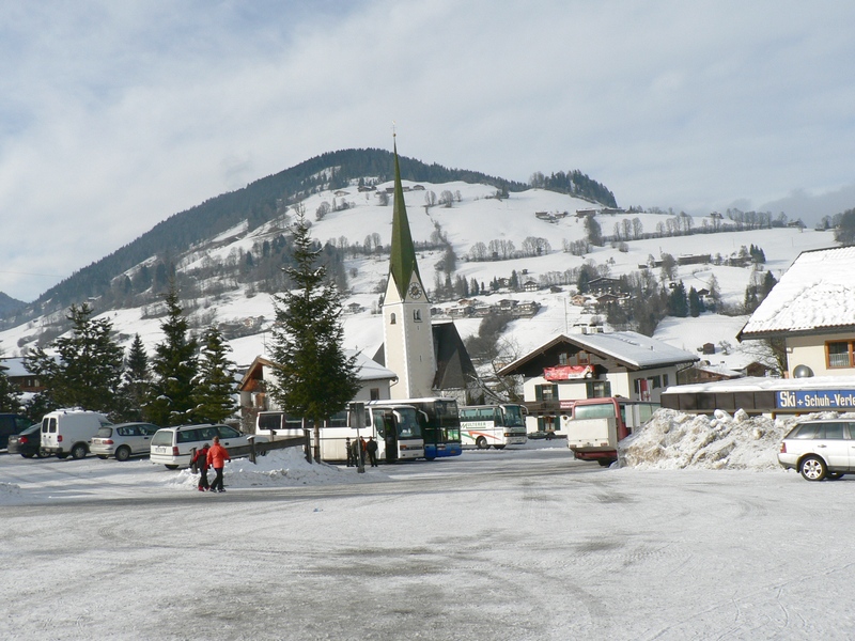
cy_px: 320
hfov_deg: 51.4
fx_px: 889
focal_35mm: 36
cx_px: 428
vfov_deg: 39.7
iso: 80
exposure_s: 1/400
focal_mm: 6
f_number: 5.6
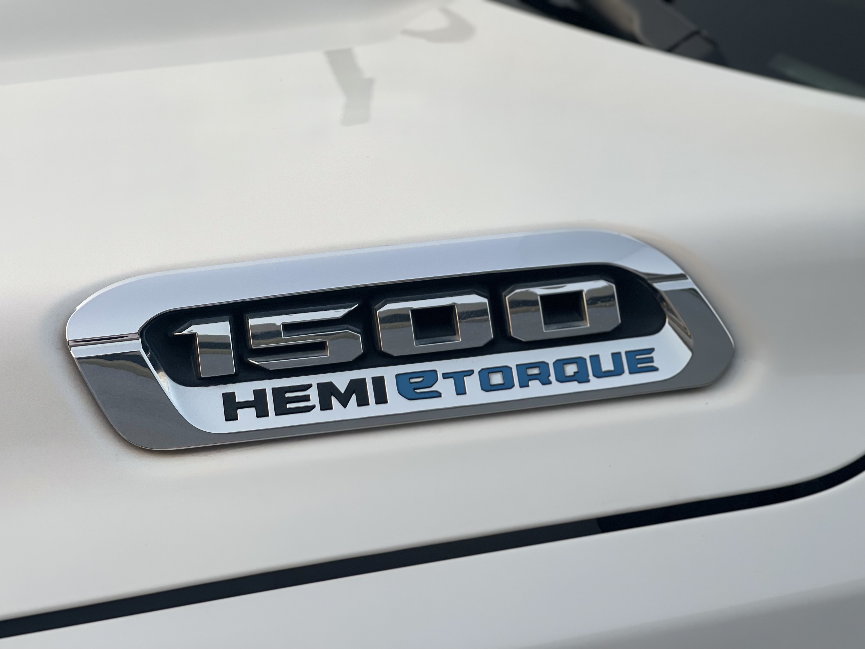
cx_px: 432
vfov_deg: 22.9
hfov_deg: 30.3
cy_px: 324
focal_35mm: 64
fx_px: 1599
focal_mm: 7.5
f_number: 2.2
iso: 40
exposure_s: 1/121
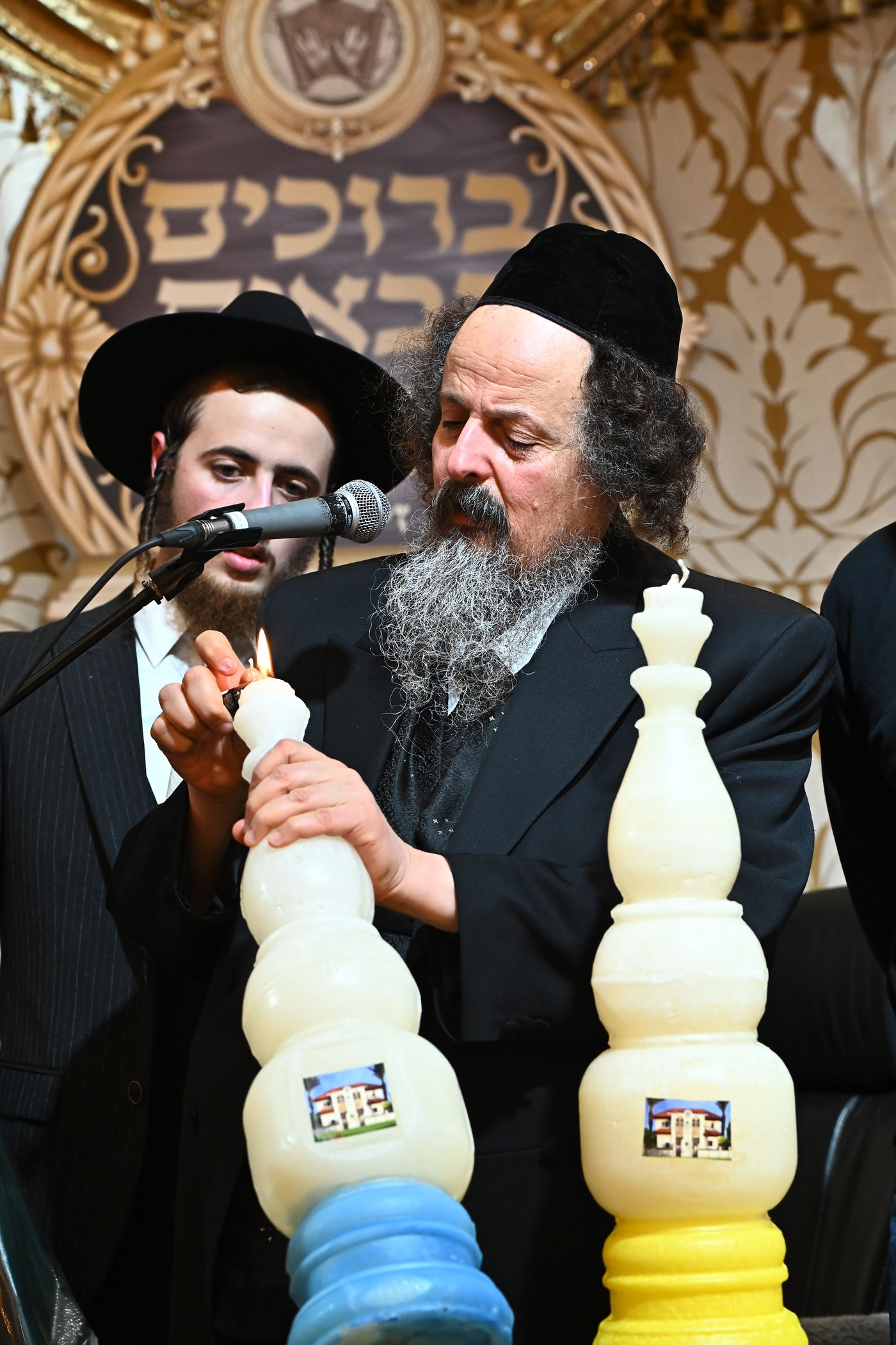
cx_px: 448
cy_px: 672
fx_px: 3660
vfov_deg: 20.8
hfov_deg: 14.0
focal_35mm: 98
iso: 3200
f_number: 7.1
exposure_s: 1/125
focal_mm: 98
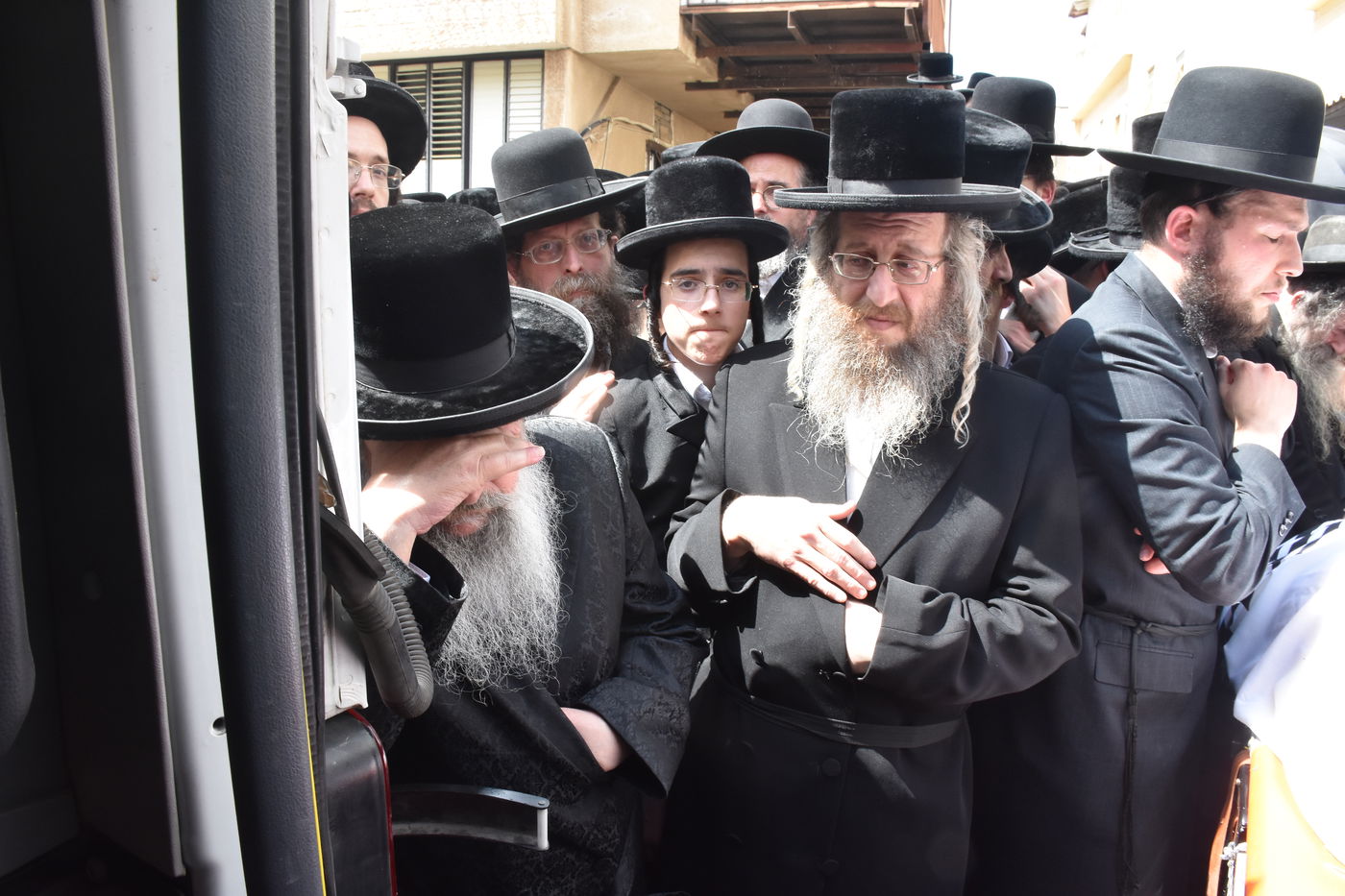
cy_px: 448
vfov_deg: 47.9
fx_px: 1009
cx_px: 672
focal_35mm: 27
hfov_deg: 67.4
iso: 1000
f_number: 14
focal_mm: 18
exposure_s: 1/160
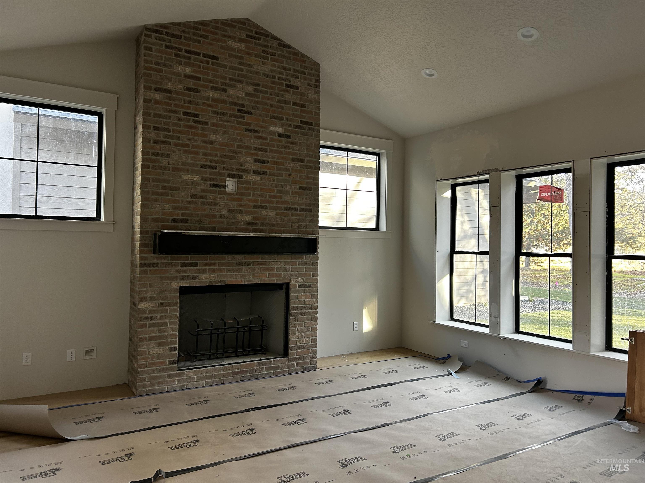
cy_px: 242
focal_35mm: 26
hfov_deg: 67.3
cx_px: 322
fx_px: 484
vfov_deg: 53.1
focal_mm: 5.7
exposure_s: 1/86
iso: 125
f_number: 1.5
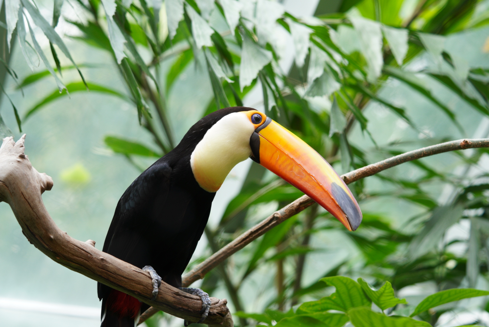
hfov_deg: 15.2
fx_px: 1835
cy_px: 164
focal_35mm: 135
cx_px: 244
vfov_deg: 10.2
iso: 125
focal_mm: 90
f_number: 3.5
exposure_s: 1/80
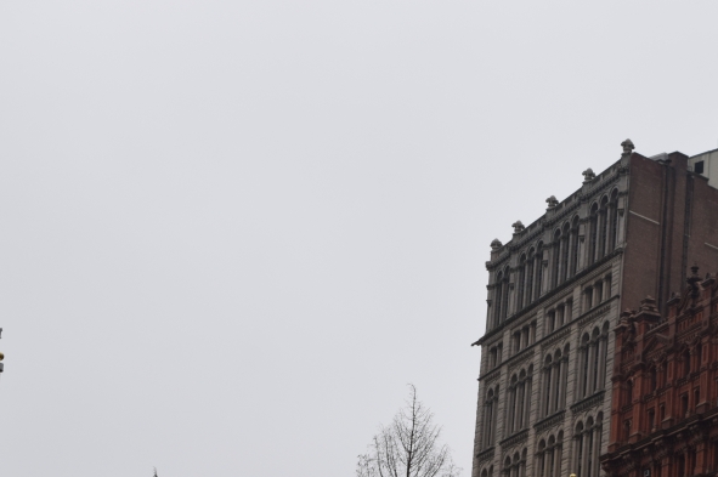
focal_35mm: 104
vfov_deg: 13.1
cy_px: 409
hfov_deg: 19.6
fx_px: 2072
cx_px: 464
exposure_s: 1/250
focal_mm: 40
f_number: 8
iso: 320
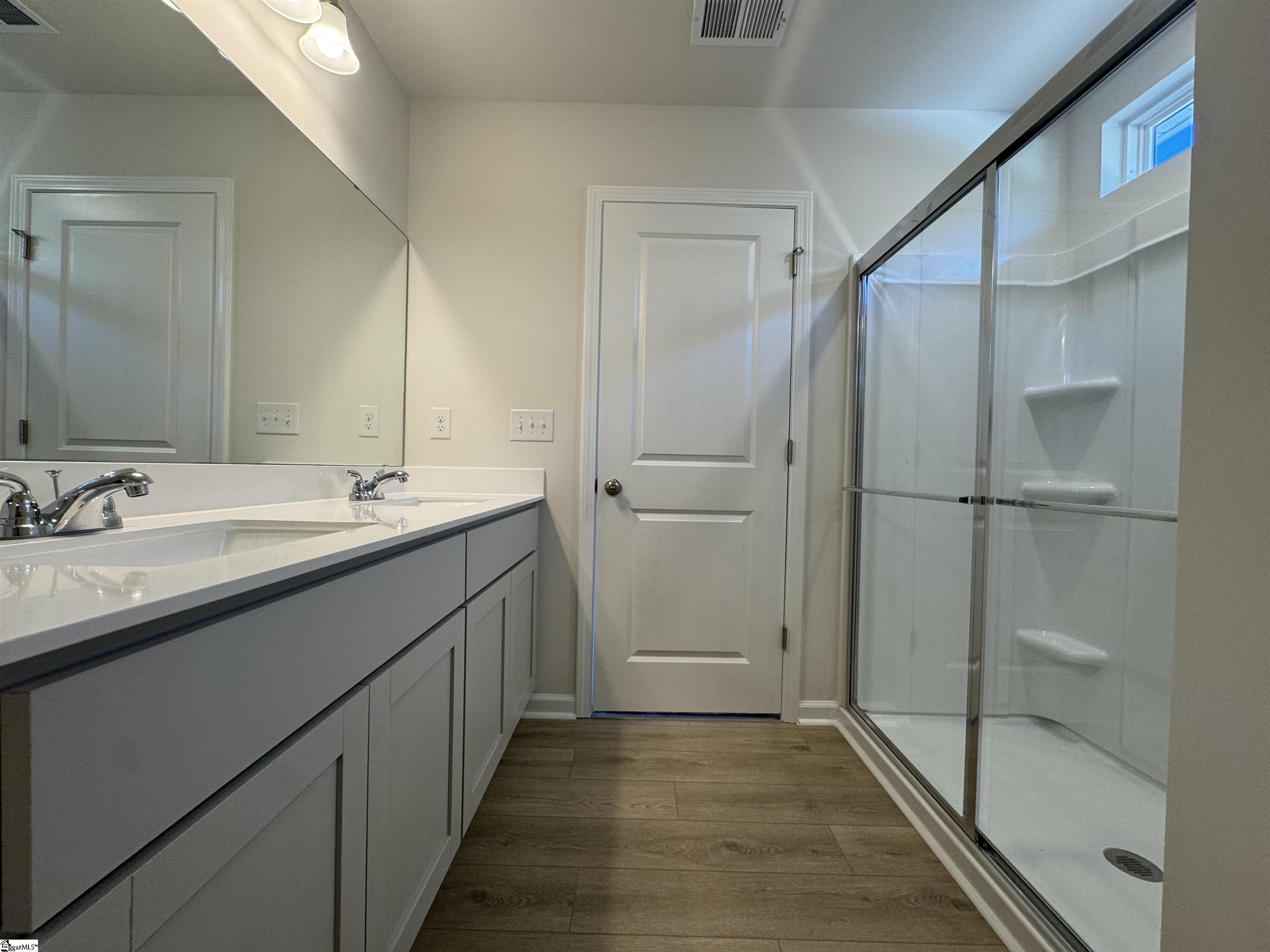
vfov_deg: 85.7
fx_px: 514
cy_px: 476
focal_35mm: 14
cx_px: 635
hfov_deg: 102.1
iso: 125
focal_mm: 2.22
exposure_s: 1/120
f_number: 2.2
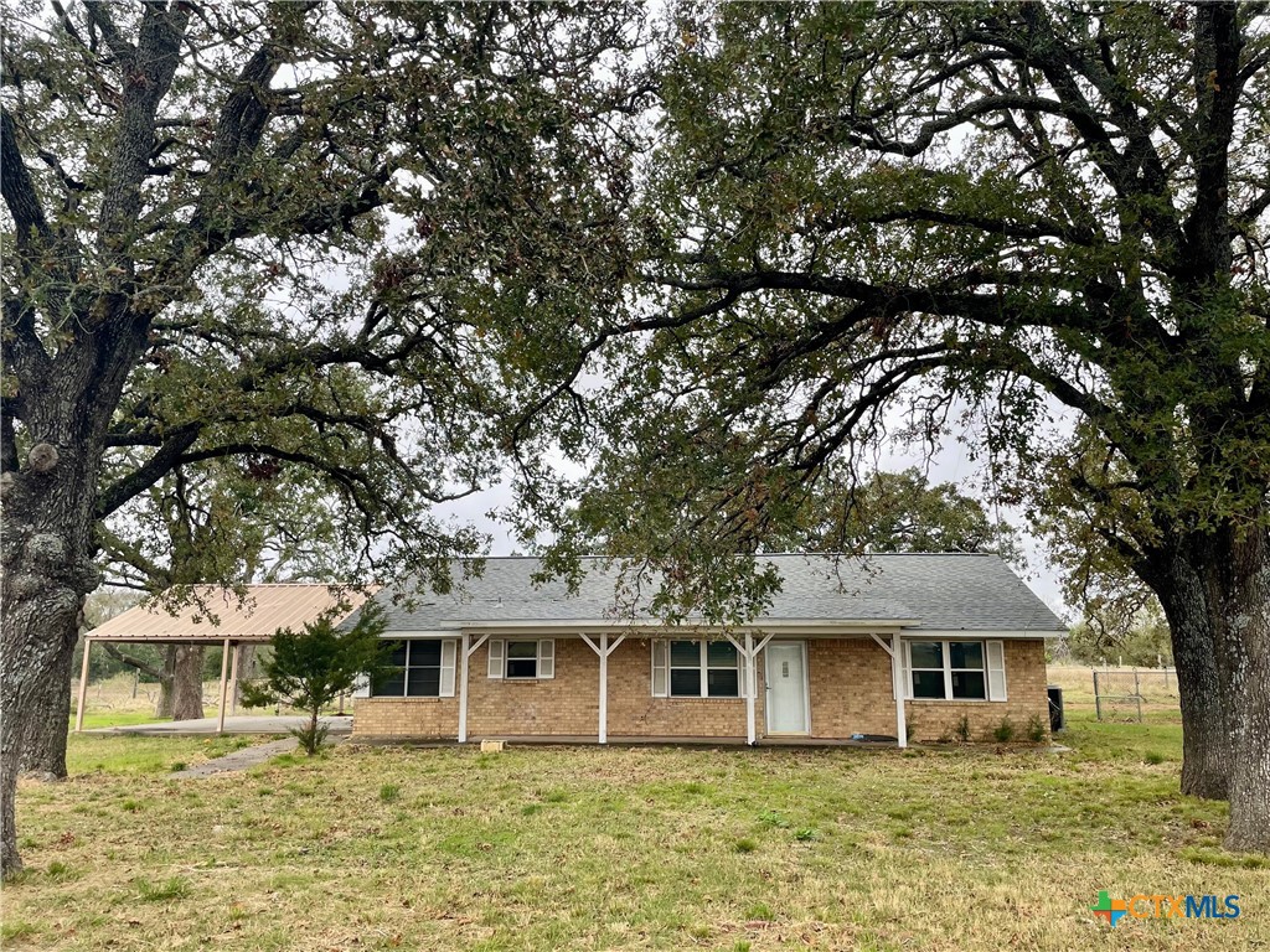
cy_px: 476
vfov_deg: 53.1
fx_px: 954
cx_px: 635
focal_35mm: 26
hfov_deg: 67.3
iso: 32
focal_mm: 4.2
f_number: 1.6
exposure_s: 1/485
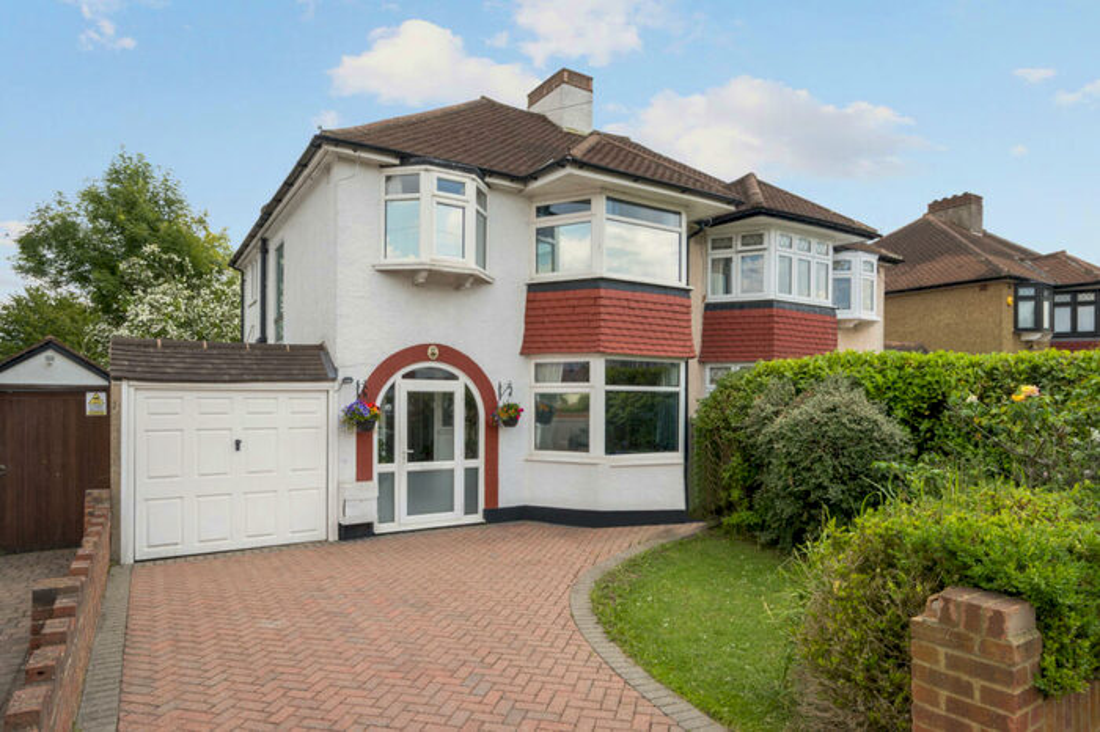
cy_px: 366
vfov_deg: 64.5
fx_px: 580
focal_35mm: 19
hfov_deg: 86.9
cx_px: 550
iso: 250
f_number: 16
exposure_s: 1/60
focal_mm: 19
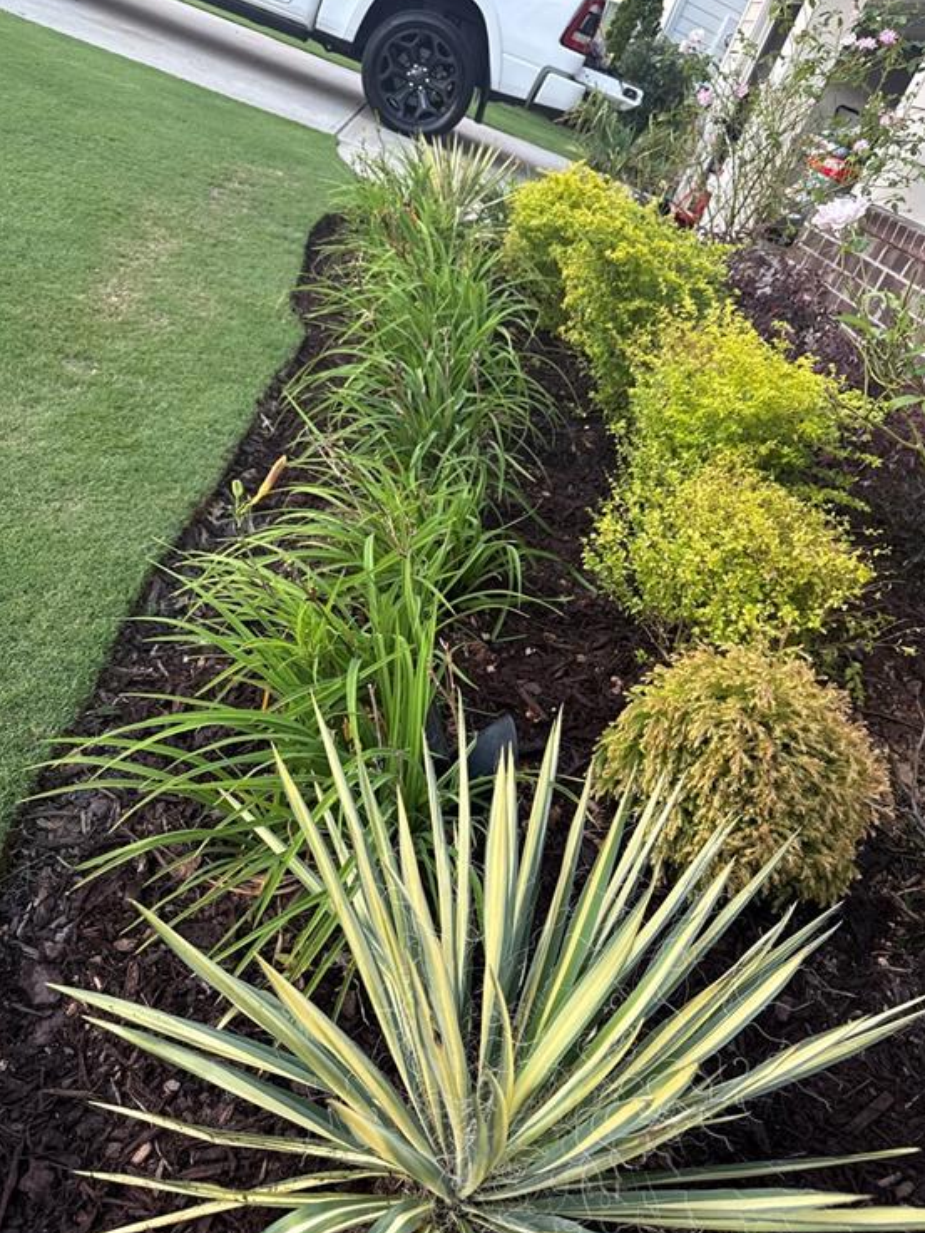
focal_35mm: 25
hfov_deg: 54.9
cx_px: 477
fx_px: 890
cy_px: 616
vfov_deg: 69.4
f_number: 1.78
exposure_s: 1/121
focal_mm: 6.76
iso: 200
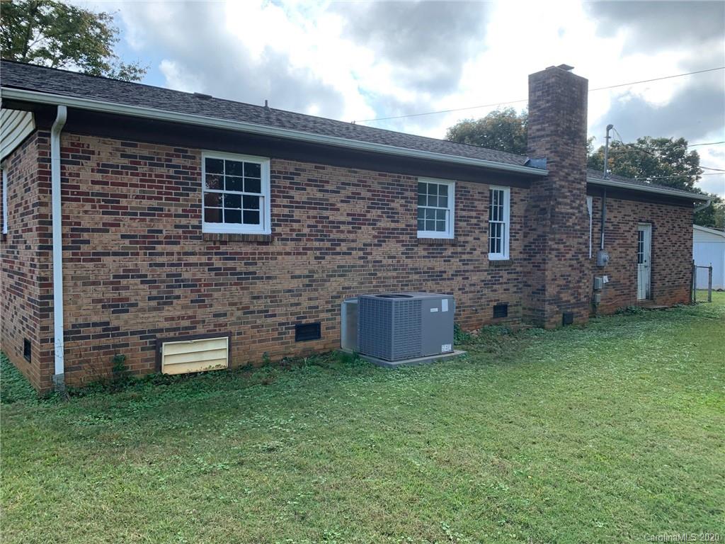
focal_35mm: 26
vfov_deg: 53.1
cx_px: 362
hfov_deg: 67.3
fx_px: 545
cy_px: 272
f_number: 1.8
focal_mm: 4.25
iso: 25
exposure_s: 1/796
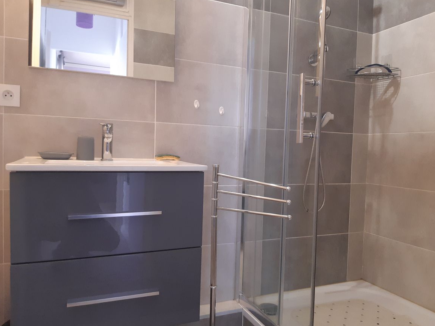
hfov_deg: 65.3
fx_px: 339
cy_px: 165
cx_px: 221
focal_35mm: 27
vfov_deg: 51.4
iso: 250
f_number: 1.7
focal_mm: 3.92
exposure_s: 1/50
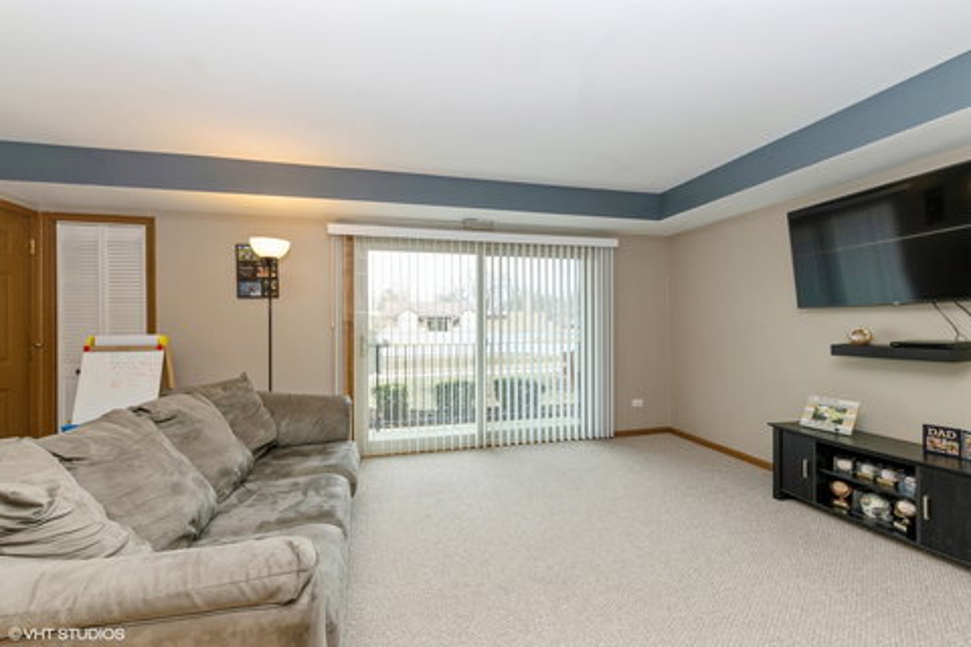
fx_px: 405
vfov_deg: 77.3
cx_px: 486
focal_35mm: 15
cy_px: 324
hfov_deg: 100.4
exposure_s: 1/30
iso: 250
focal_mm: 10
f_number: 7.1
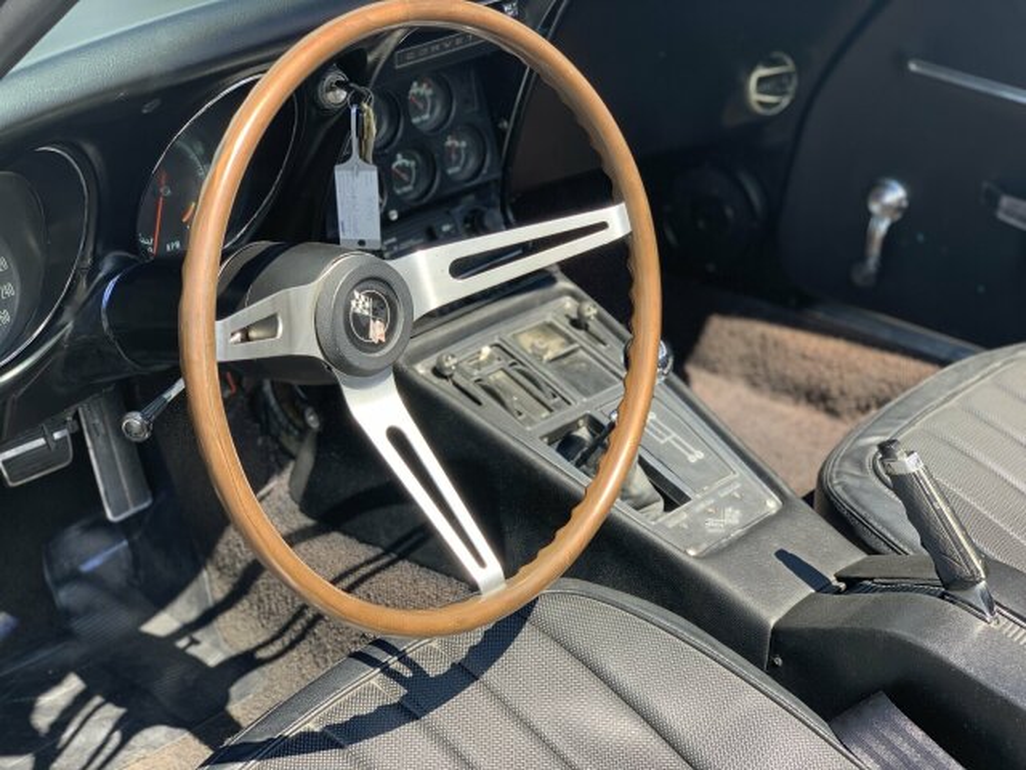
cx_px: 513
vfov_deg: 28.0
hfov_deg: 36.8
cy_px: 385
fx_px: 1541
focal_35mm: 52
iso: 16
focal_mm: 6
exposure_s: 1/123
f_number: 2.4
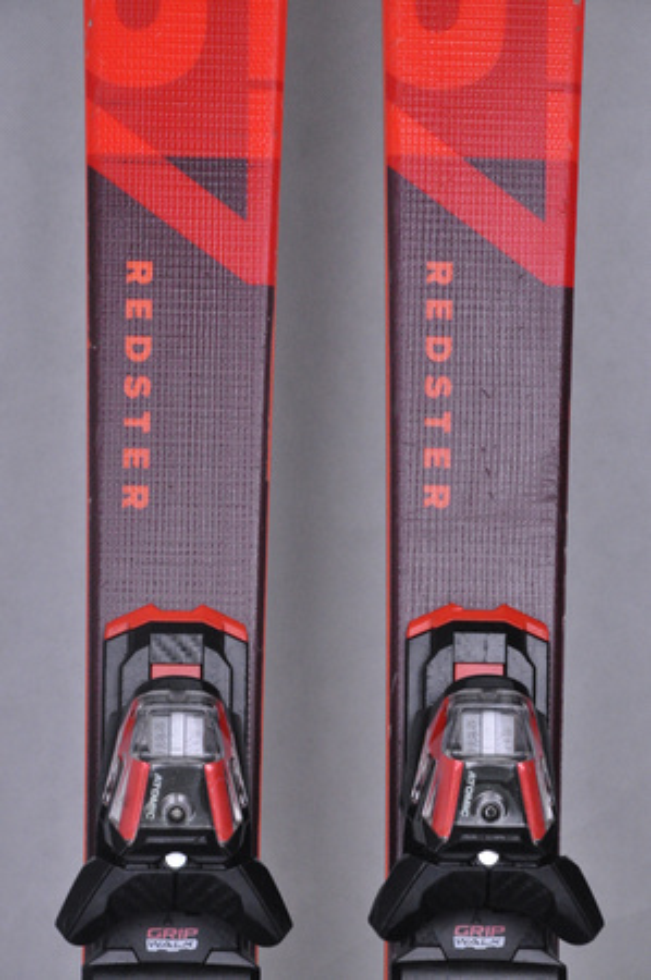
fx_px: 4282
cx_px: 326
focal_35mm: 158
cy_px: 490
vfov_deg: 13.1
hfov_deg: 8.7
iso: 3200
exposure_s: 1/125
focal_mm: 105
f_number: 9.5
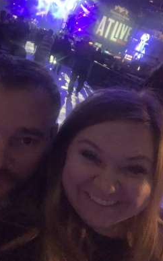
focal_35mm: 35
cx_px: 82
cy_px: 130
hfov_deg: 36.2
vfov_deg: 55.4
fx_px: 249
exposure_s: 1/15
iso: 1600
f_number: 2.2
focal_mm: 2.87
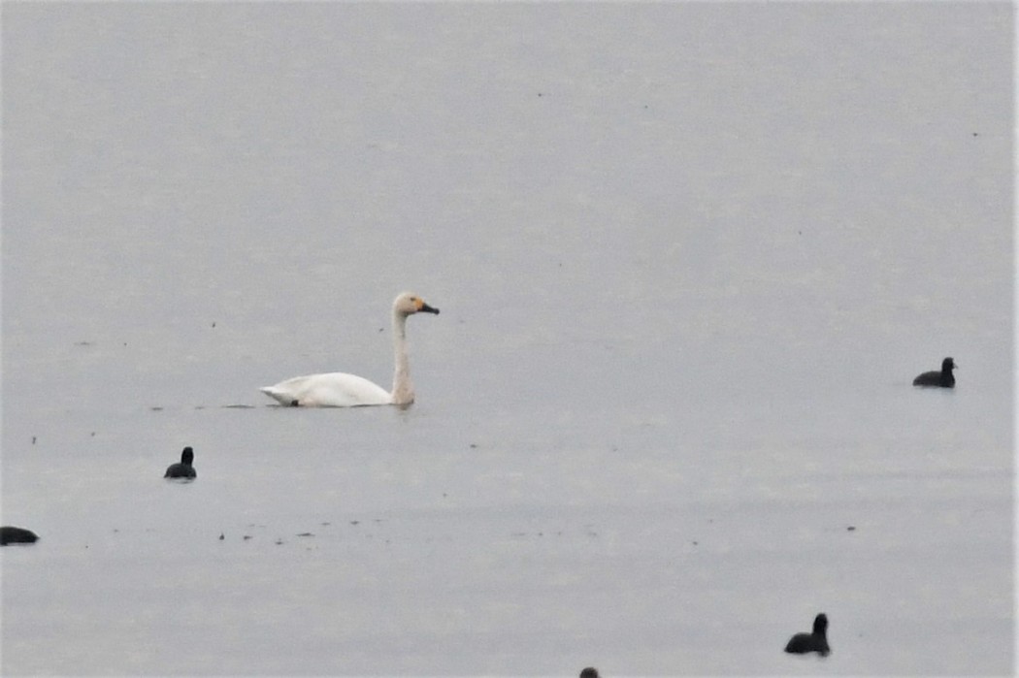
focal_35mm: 630
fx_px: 17823
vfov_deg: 2.2
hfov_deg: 3.3
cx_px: 510
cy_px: 339
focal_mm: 420
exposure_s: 1/640
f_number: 7.1
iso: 720
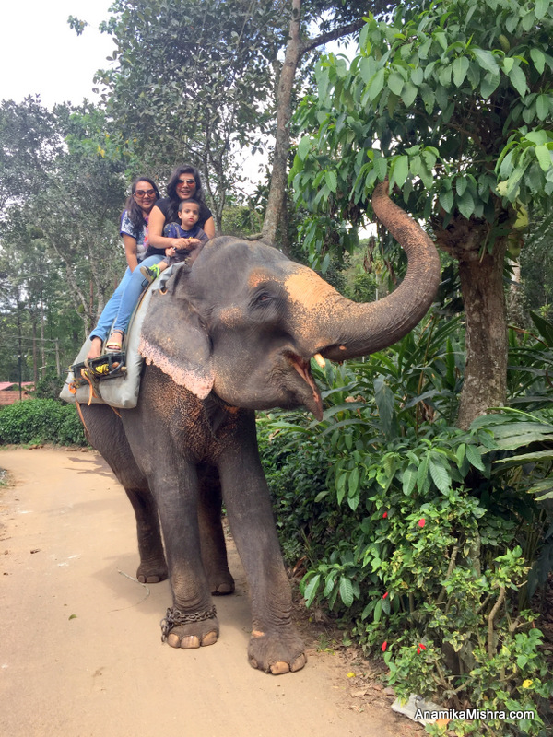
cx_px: 276
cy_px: 368
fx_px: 618
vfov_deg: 61.7
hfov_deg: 48.2
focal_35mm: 29
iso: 32
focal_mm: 4.15
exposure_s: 1/421
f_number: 2.2
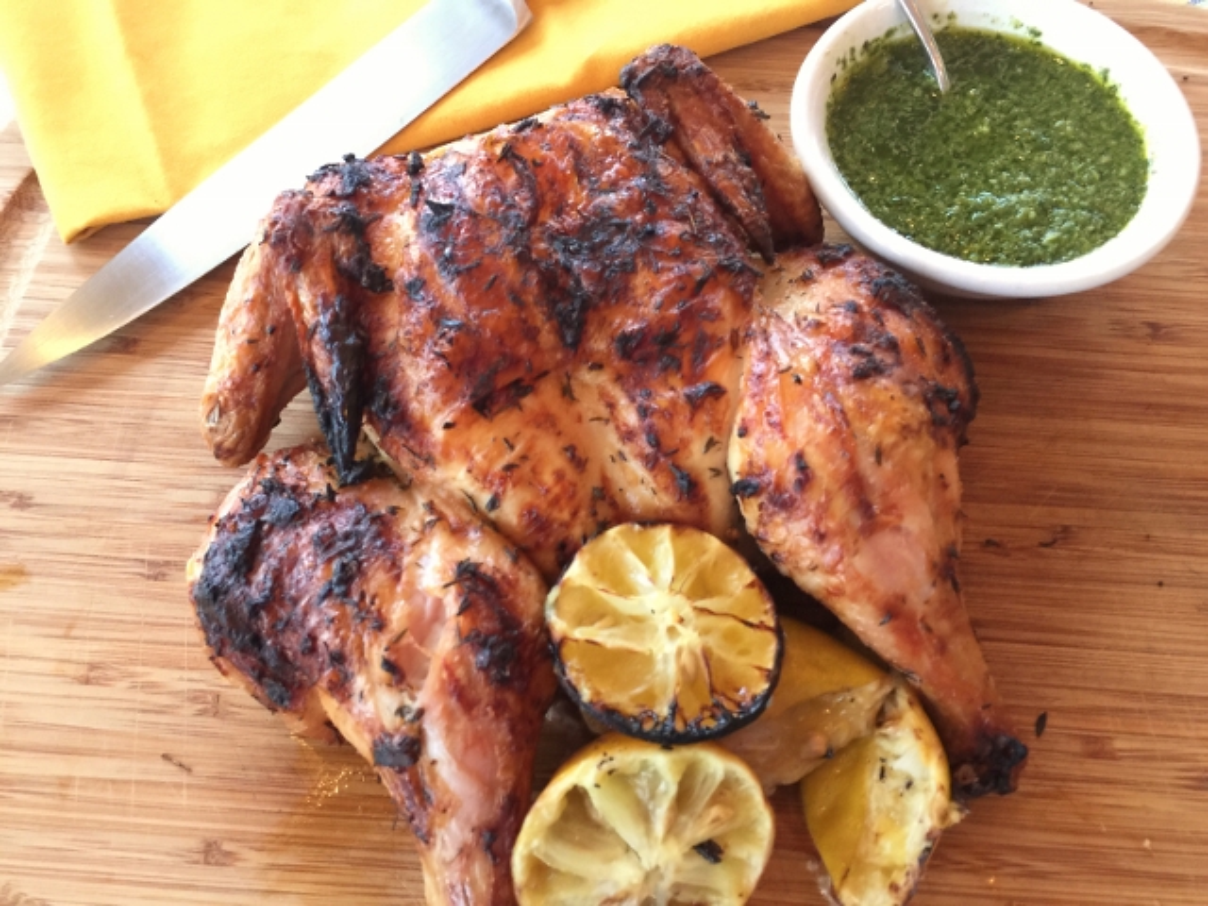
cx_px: 604
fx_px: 1012
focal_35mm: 29
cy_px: 453
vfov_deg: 48.2
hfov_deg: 61.7
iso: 80
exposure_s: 1/4
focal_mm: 4.15
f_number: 2.2
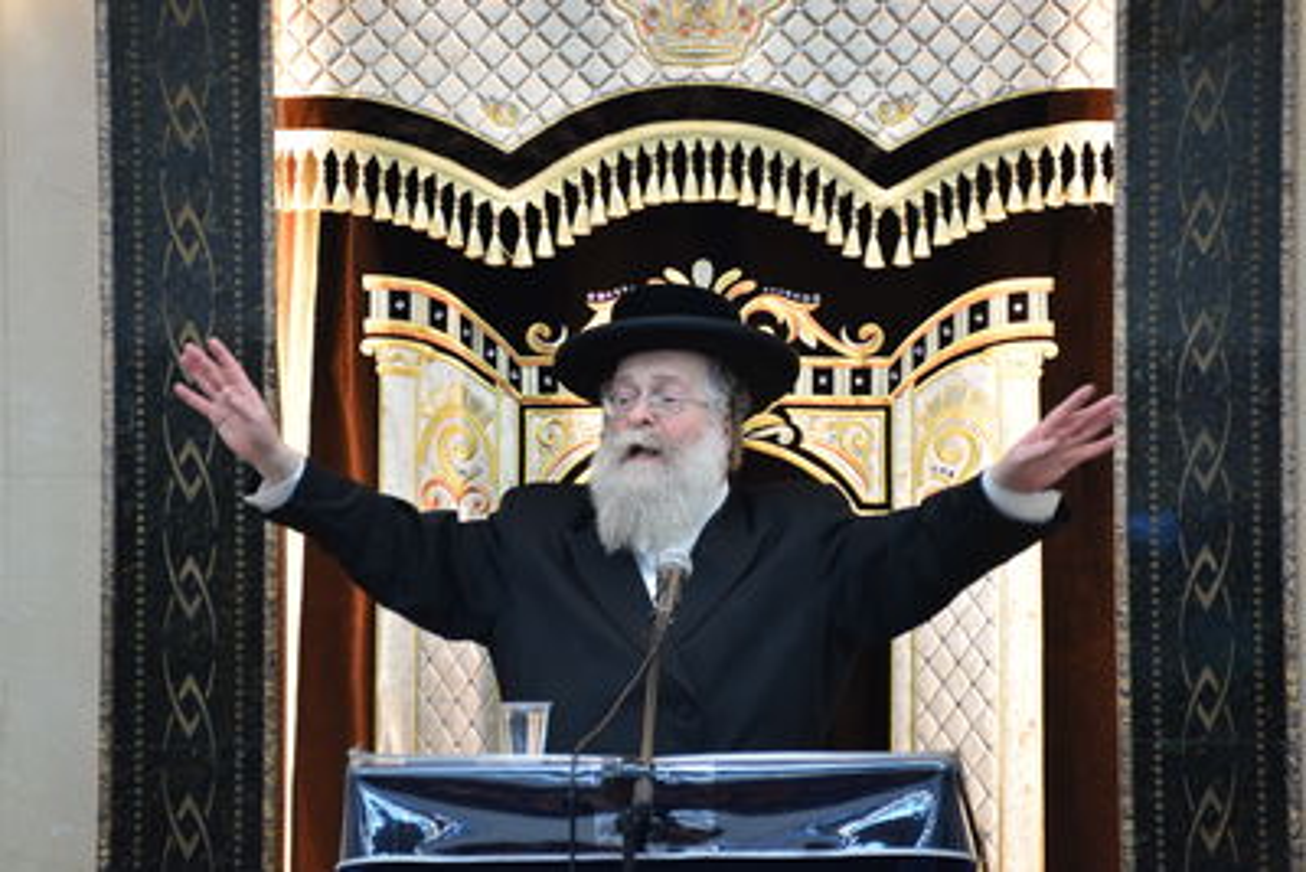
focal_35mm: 300
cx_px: 653
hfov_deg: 6.9
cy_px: 436
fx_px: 10887
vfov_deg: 4.6
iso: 1250
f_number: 5.6
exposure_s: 1/100
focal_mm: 300
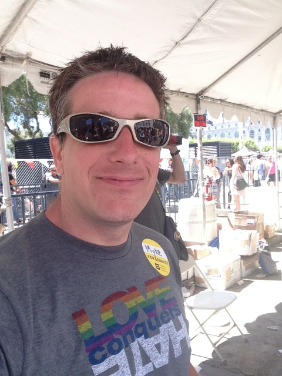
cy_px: 188
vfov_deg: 52.6
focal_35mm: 35
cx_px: 141
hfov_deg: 40.7
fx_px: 380
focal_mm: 2.18
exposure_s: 1/199
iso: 32
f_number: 2.4
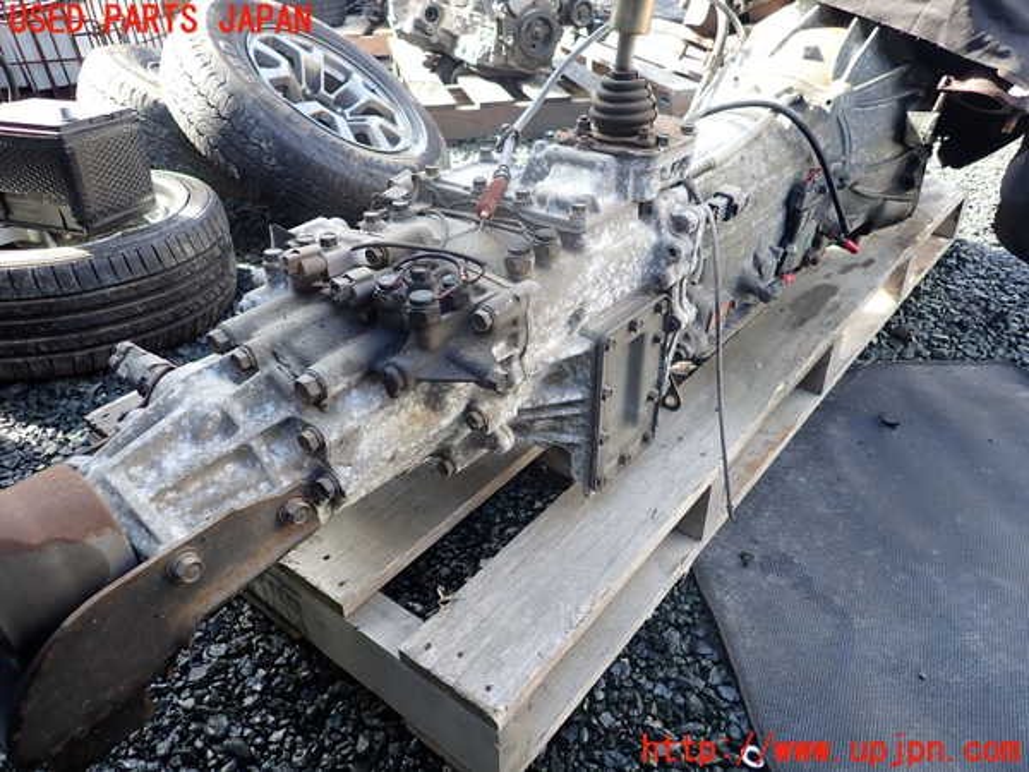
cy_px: 386
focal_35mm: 25
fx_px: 743
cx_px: 514
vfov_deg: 54.9
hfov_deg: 69.4
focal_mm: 4.5
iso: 100
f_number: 2
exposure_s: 1/125
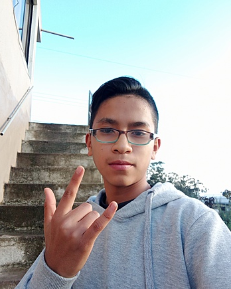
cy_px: 138
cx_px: 116
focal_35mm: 28
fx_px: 239
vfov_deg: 62.2
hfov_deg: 51.5
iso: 132
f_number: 2.05
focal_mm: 2.78
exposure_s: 1/100
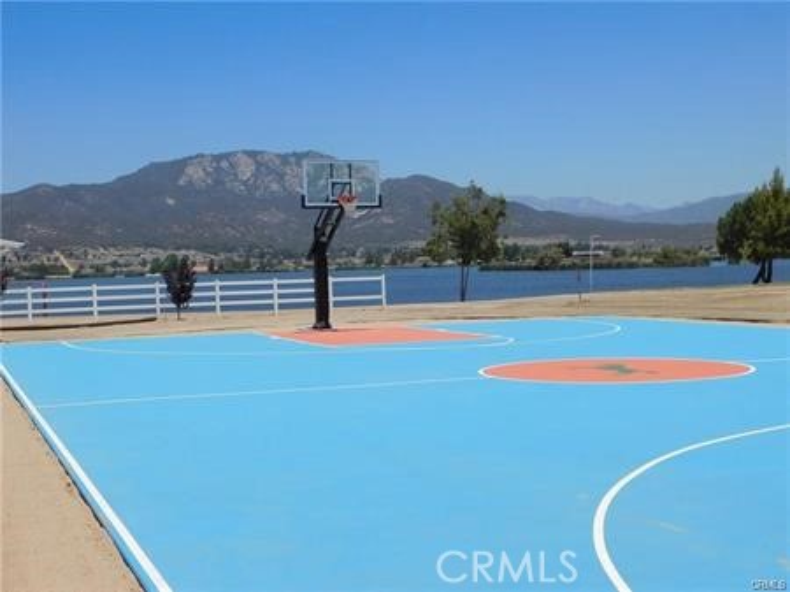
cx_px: 395
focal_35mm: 51
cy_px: 296
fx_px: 1163
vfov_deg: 28.5
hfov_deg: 37.5
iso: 125
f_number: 7.6
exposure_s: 1/500
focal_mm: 9
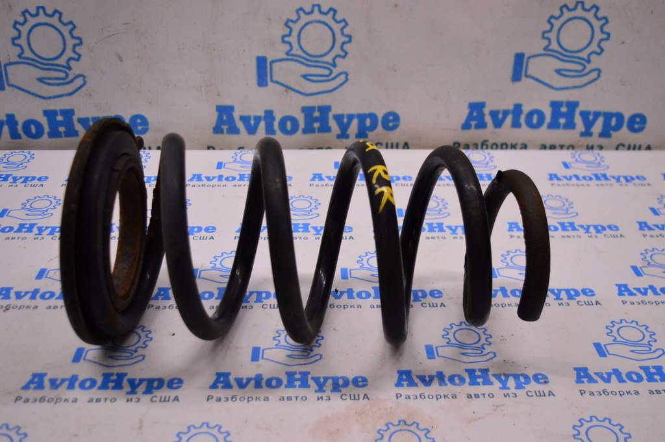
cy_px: 221
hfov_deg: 48.0
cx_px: 332
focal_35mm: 40
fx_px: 748
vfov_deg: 33.0
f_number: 4
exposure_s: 1/800
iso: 3200
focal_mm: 27
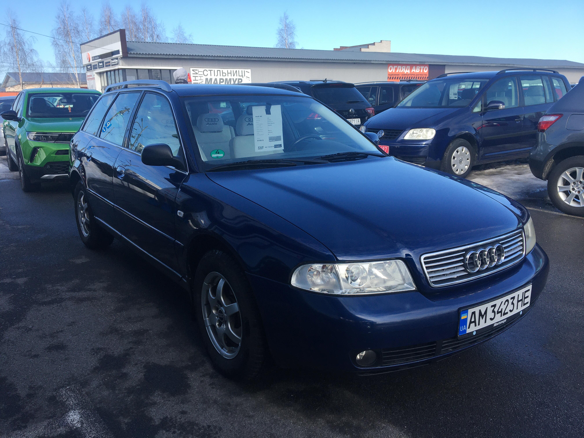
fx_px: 489
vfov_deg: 48.2
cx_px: 292
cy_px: 219
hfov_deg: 61.7
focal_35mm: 29
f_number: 2.2
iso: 25
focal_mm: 4.15
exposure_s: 1/894
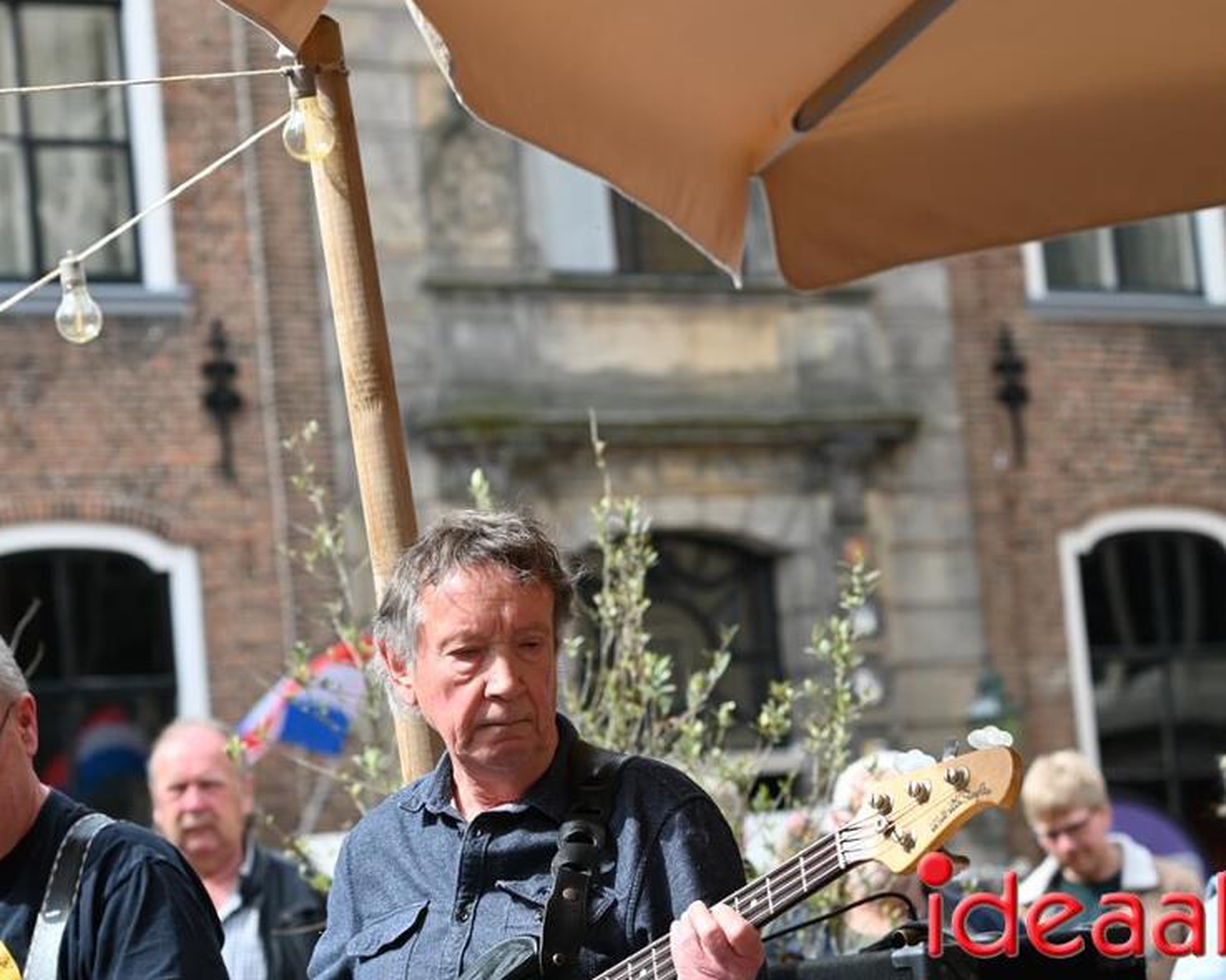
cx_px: 492
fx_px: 4571
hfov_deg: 15.3
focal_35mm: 126
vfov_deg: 12.2
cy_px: 491
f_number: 5.6
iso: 140
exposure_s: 1/250
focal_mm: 100
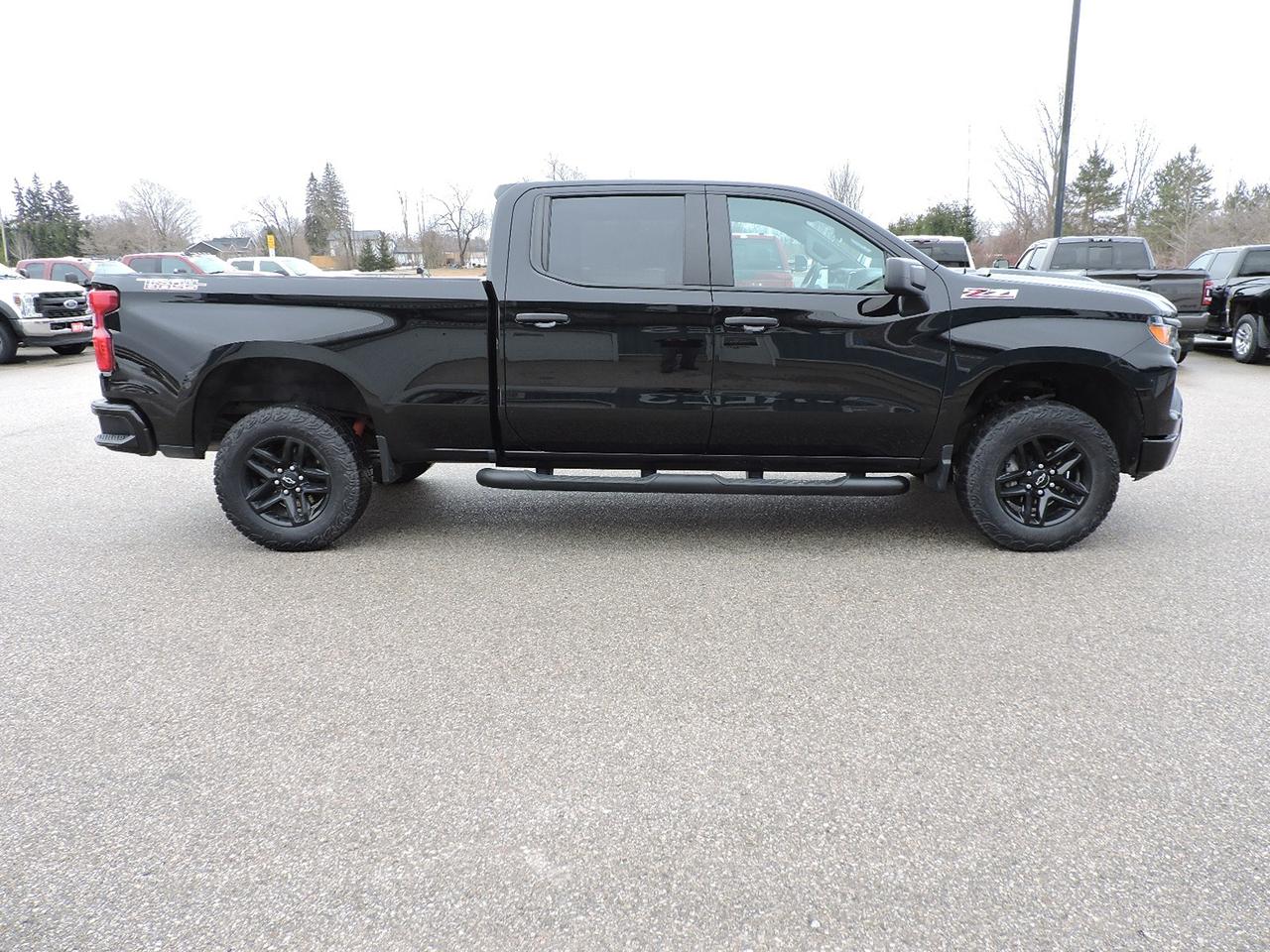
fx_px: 881
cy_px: 476
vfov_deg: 56.8
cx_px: 635
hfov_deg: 71.6
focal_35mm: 24
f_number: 3
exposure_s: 1/160
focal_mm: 4.3
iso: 100
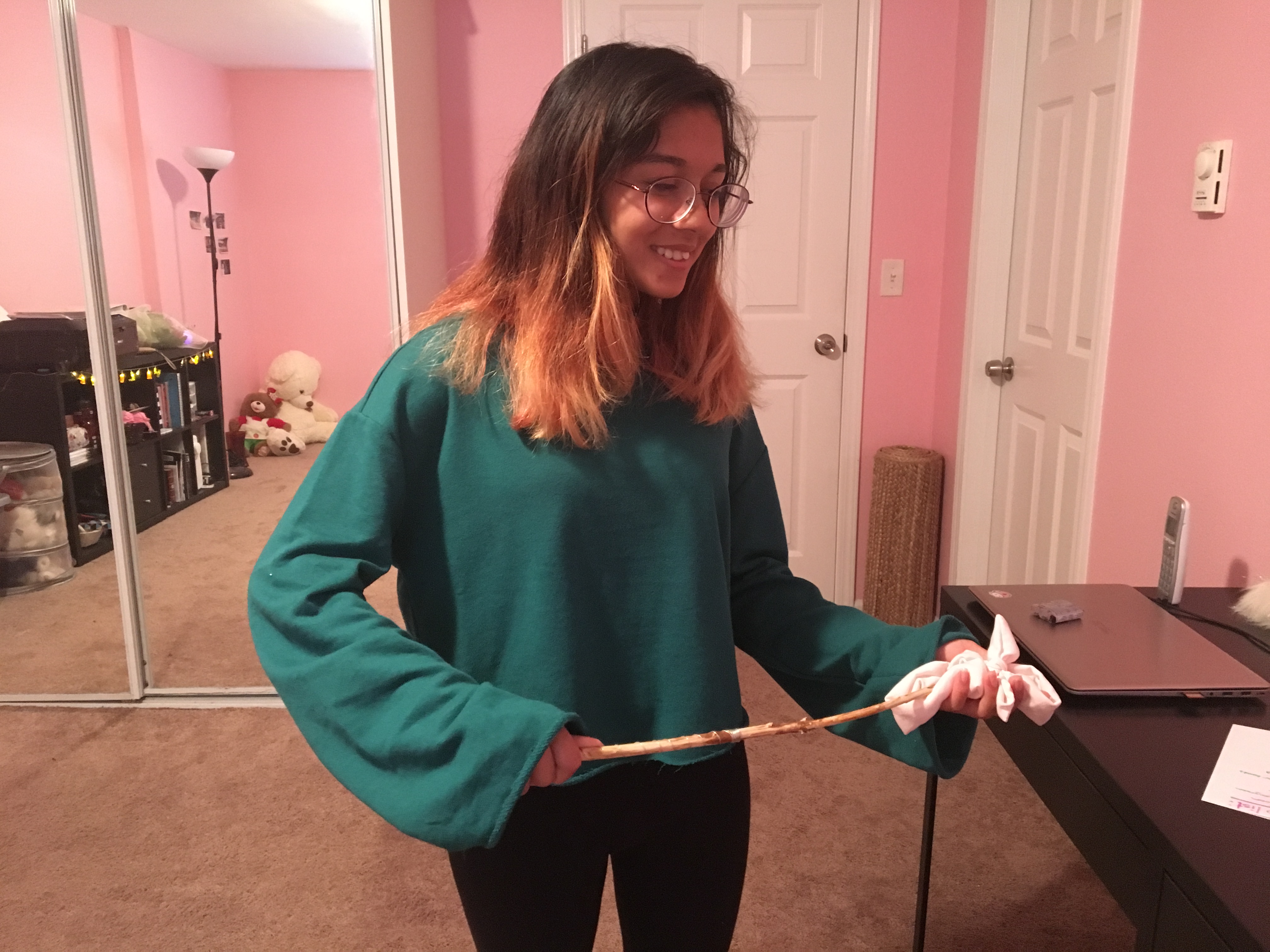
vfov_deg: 48.2
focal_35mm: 29
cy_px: 476
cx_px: 635
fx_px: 1064
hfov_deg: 61.7
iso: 320
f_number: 2.2
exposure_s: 1/15
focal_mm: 4.15
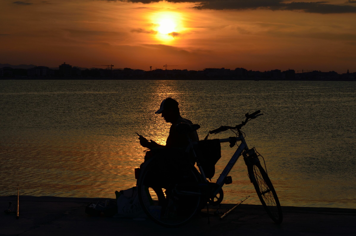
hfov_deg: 19.5
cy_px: 118
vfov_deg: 13.0
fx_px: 1036
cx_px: 178
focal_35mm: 105
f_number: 6.3
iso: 100
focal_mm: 70
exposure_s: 1/640
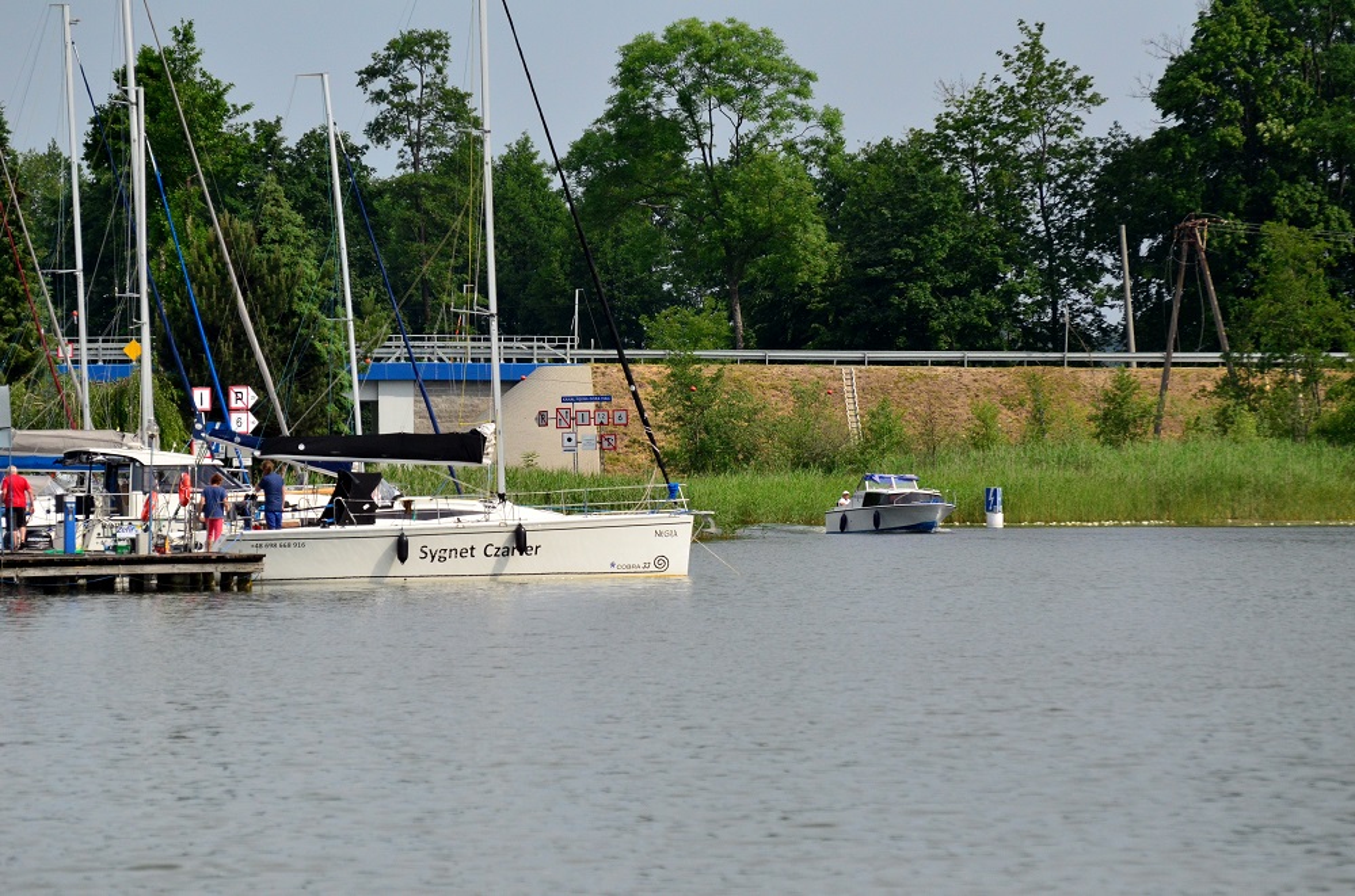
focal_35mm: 255
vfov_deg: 5.4
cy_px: 448
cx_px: 678
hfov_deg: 8.1
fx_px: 9575
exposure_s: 1/8000
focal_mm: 170
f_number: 5
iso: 1250
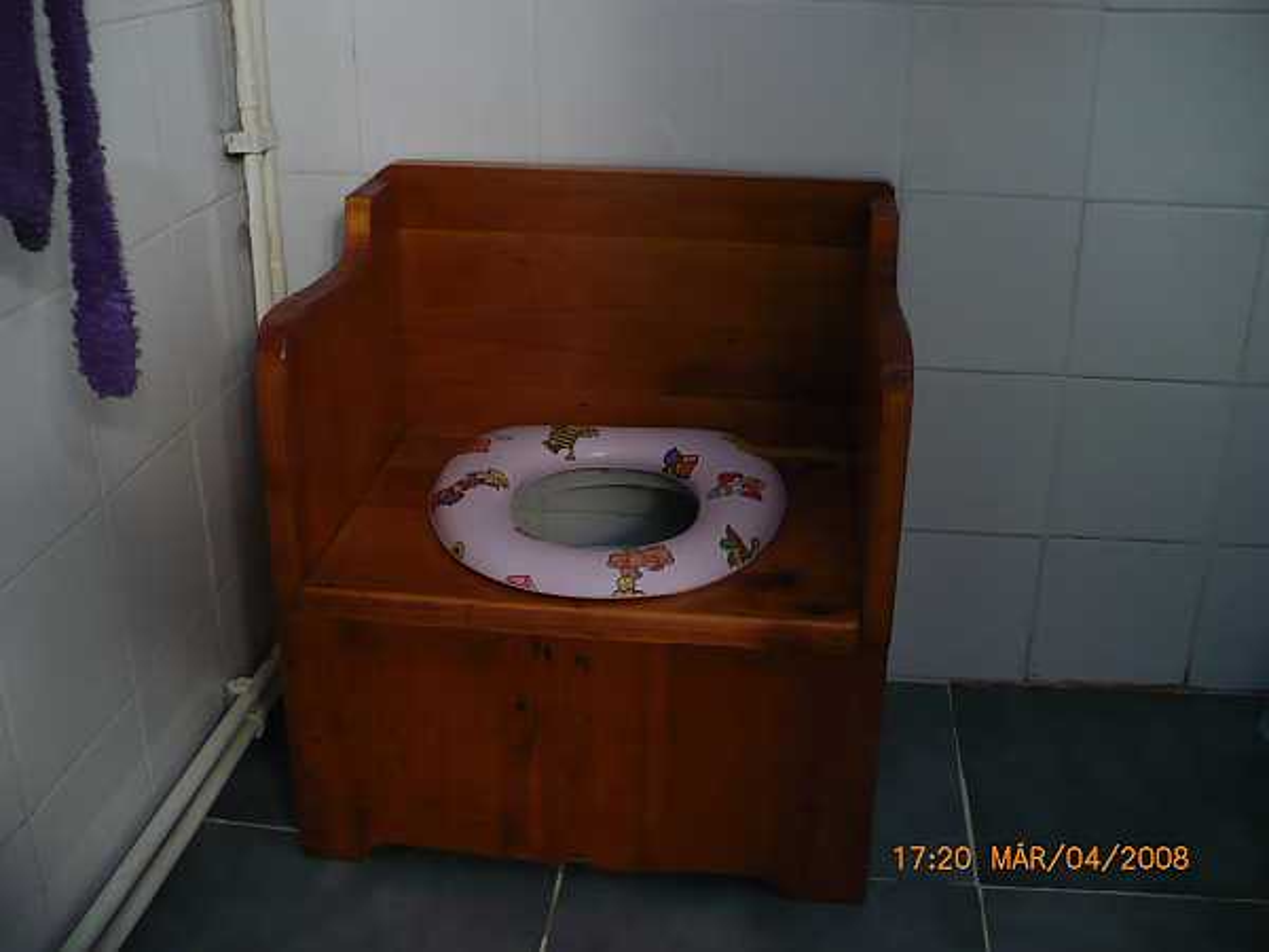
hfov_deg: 50.1
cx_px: 634
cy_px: 476
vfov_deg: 38.7
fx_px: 1356
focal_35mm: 37
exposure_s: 1/8
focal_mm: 6.1
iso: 200
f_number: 2.8
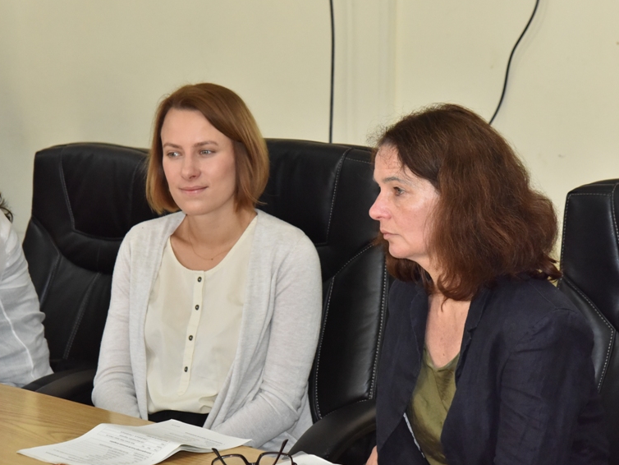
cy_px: 229
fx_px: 1986
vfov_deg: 13.3
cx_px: 306
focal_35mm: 111
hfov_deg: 17.7
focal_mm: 85
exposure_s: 1/250
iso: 3200
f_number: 7.1
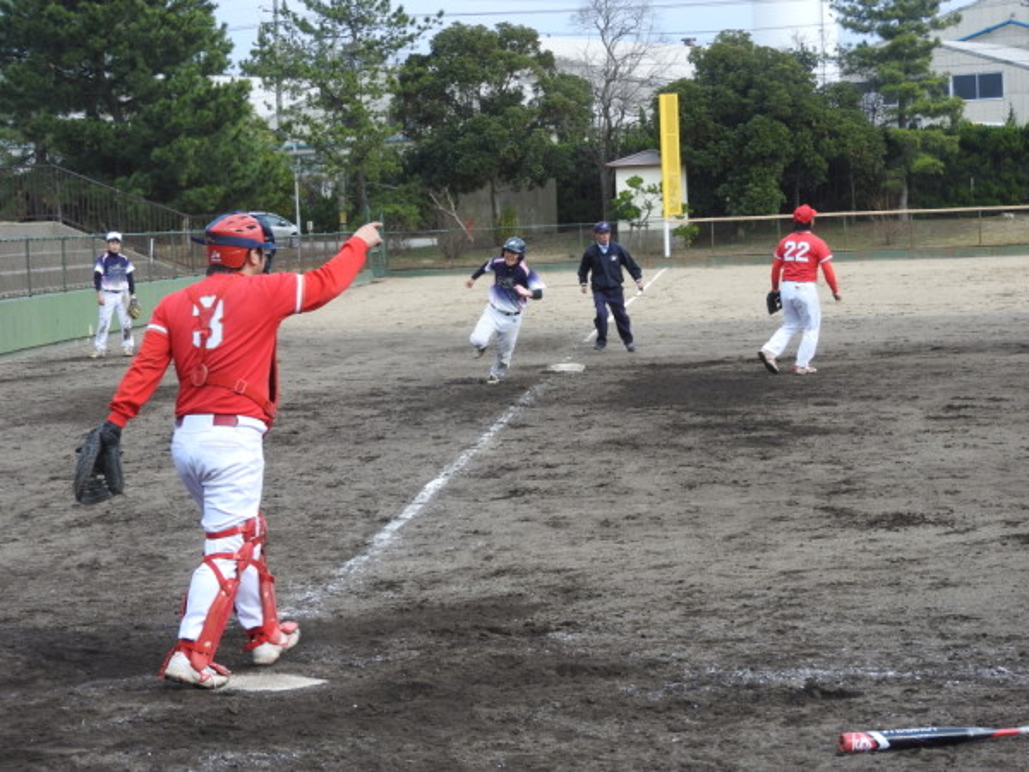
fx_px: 2527
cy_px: 386
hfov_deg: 23.0
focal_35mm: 85
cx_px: 514
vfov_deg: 17.4
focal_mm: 15.2
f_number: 4.5
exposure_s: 1/320
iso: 100
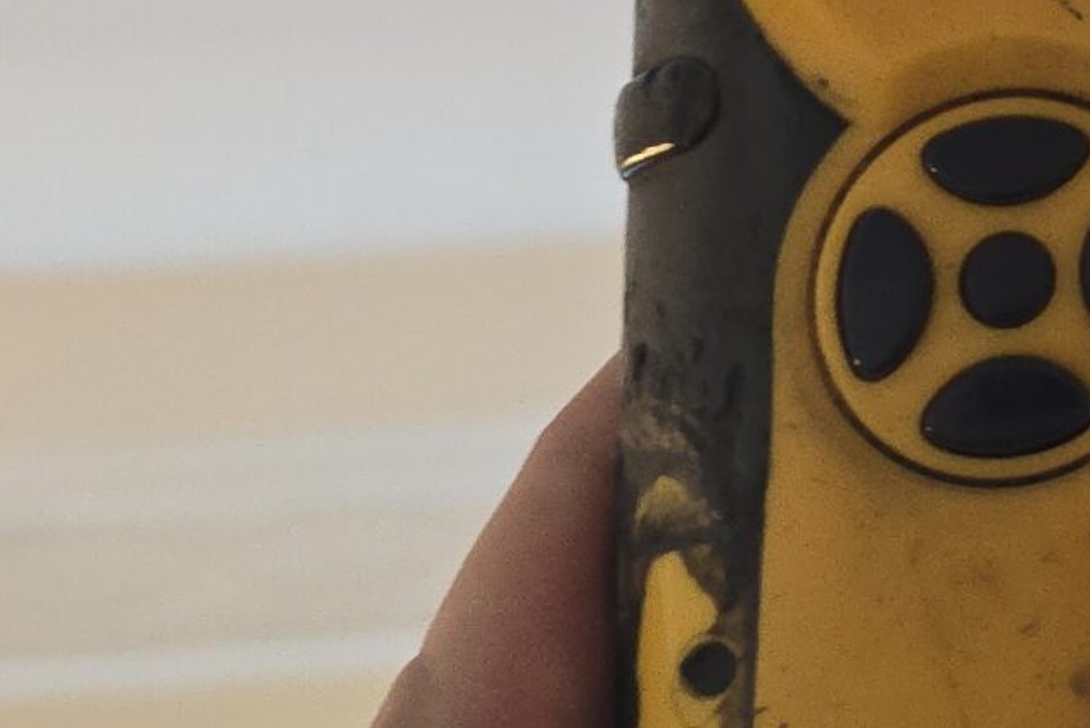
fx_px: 2937
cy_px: -598
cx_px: 1736
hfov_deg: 18.2
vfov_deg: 12.8
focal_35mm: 97
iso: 200
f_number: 1.7
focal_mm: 6.3
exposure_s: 1/120
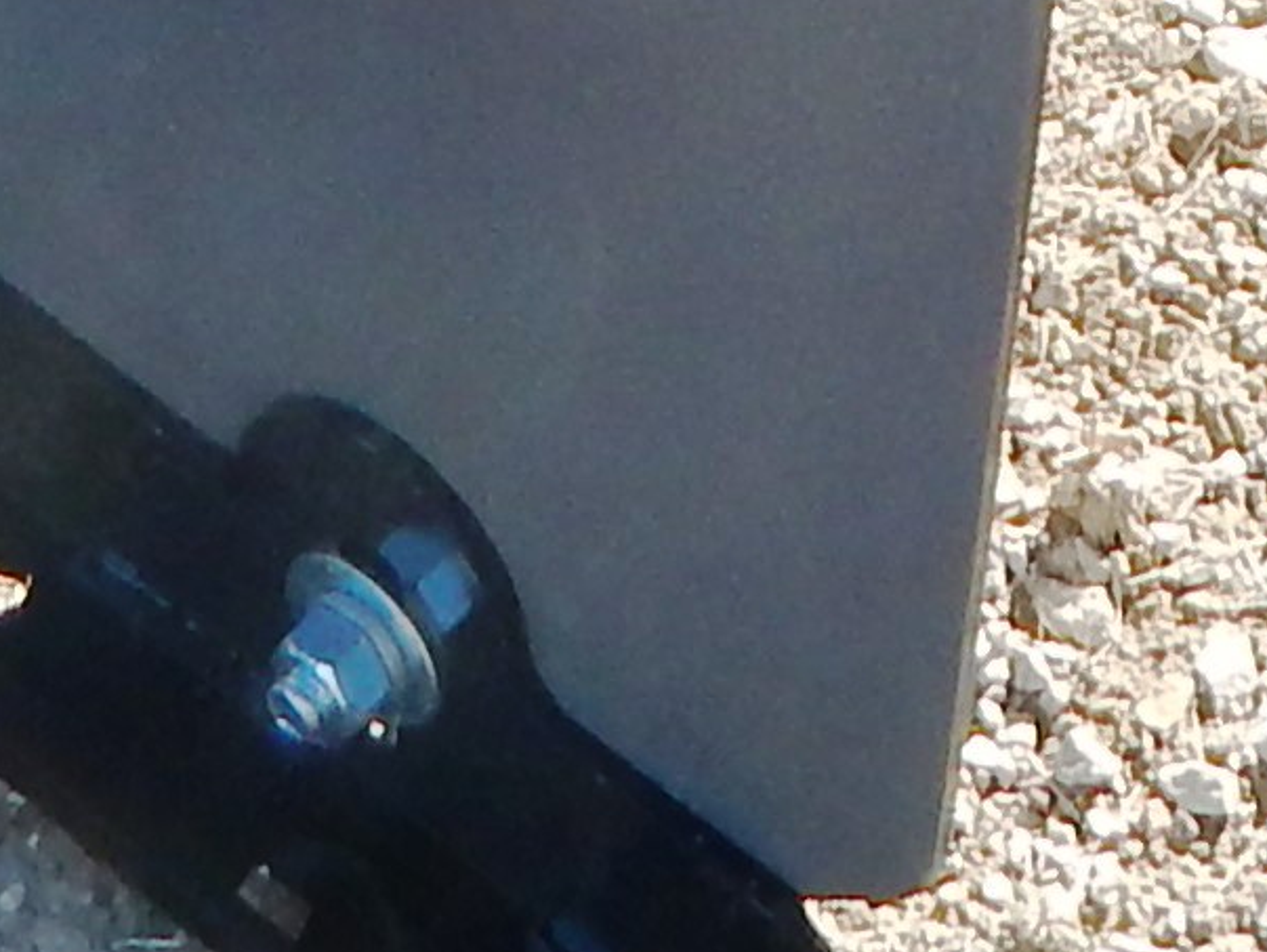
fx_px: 6153
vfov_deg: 7.7
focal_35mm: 168
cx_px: 424
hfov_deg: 11.7
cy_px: -1942
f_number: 3
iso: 125
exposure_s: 1/500
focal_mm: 4
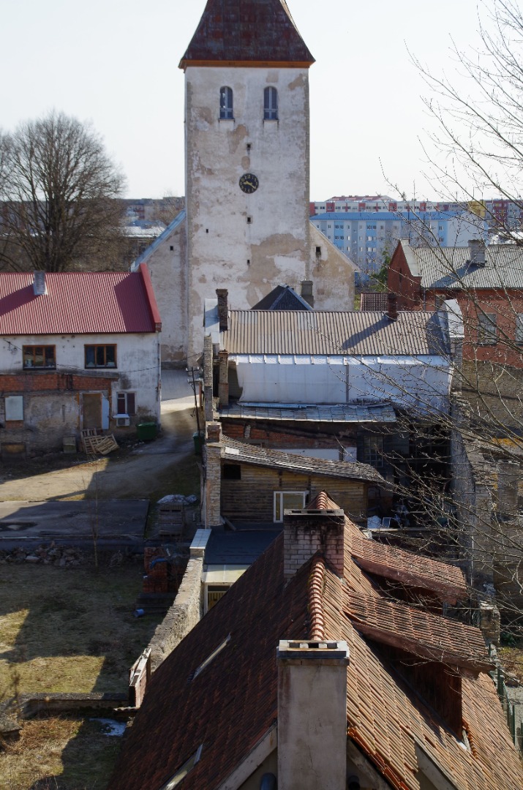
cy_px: 395
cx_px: 262
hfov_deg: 18.8
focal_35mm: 72
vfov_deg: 28.1
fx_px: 1576
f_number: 11
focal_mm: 48
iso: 200
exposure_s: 1/200
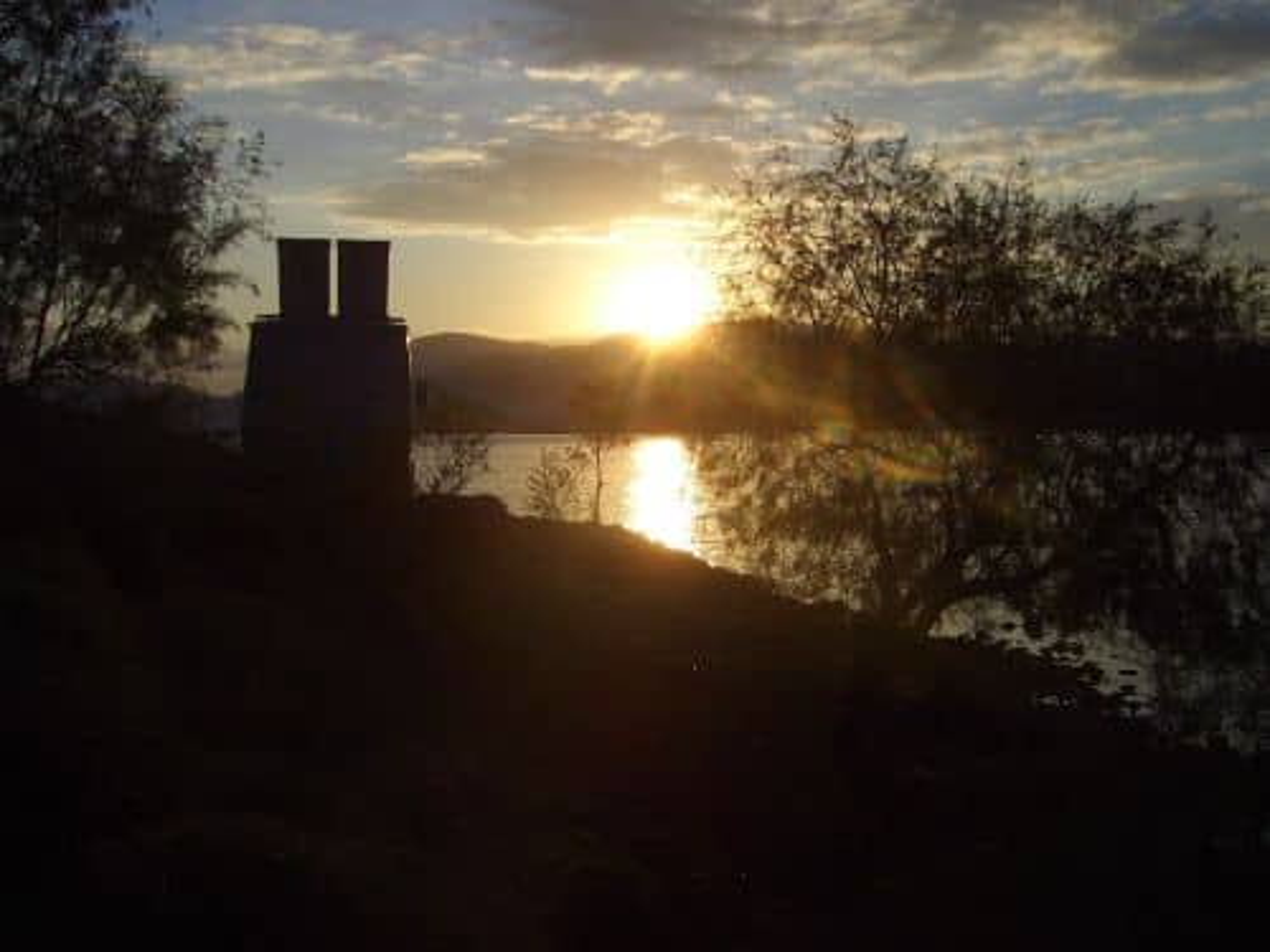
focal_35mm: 39
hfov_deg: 47.9
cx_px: 635
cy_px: 476
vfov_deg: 36.8
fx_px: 1431
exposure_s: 1/800
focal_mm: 8
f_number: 4.8
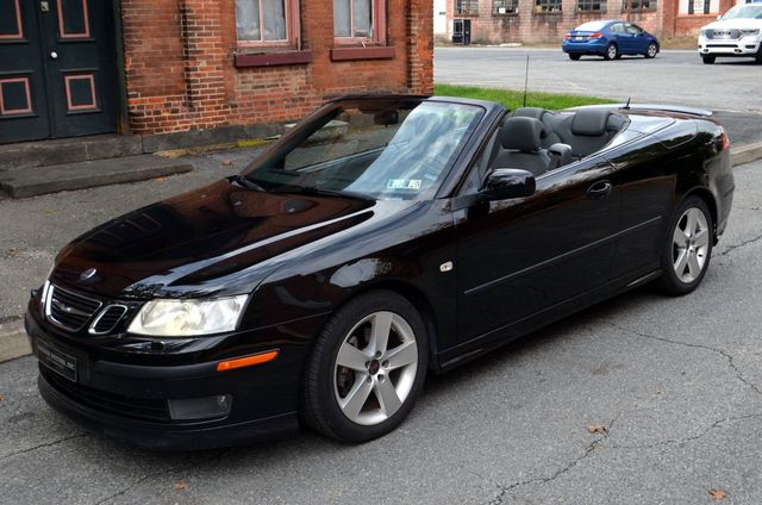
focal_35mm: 39
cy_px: 252
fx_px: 824
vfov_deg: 34.1
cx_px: 381
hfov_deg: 49.6
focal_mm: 26
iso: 200
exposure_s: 1/200
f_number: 7.1
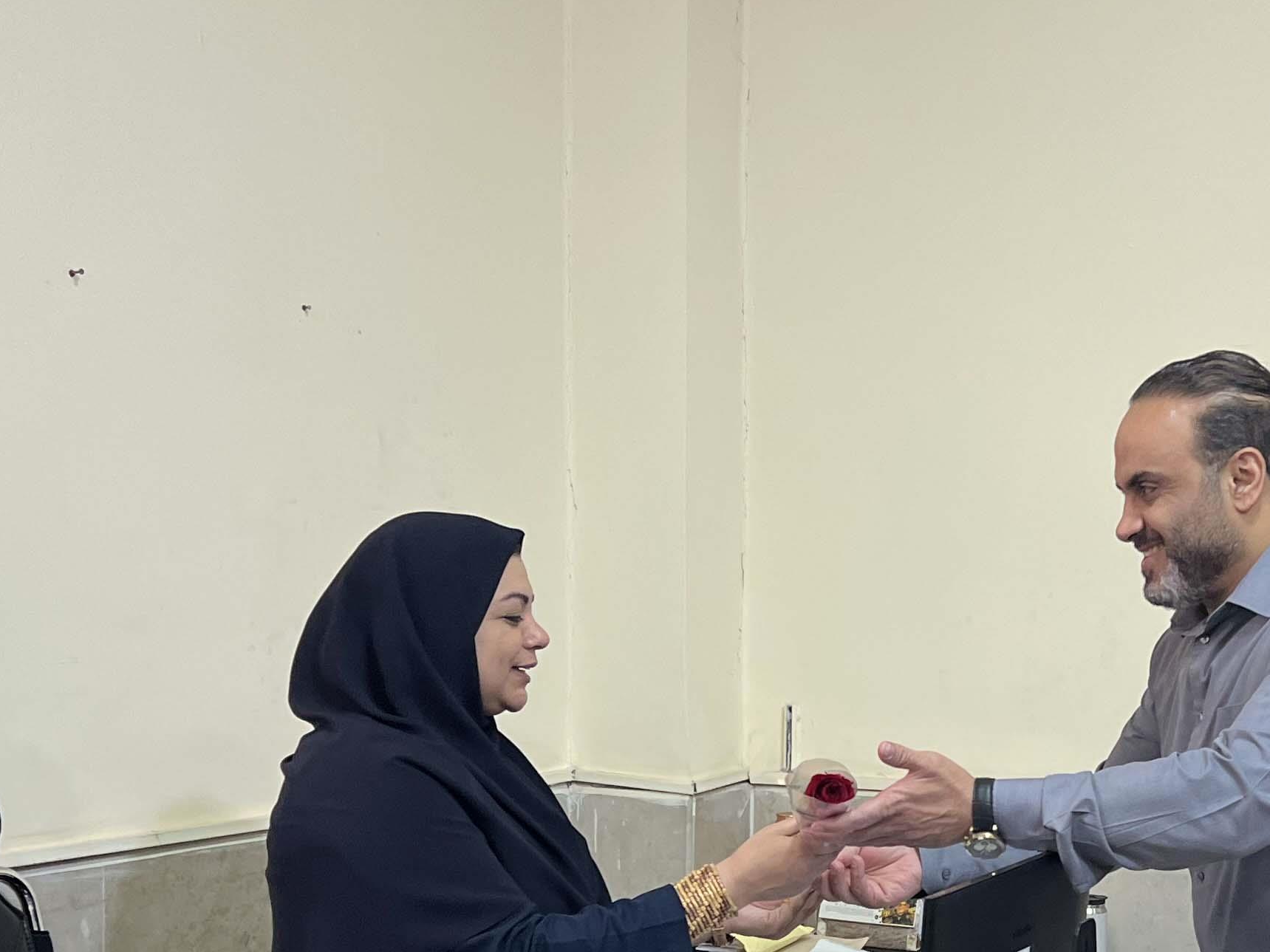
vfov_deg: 23.4
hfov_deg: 30.8
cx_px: 1034
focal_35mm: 61
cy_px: 864
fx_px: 2238
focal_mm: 5.7
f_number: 1.5
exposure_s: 1/100
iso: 125
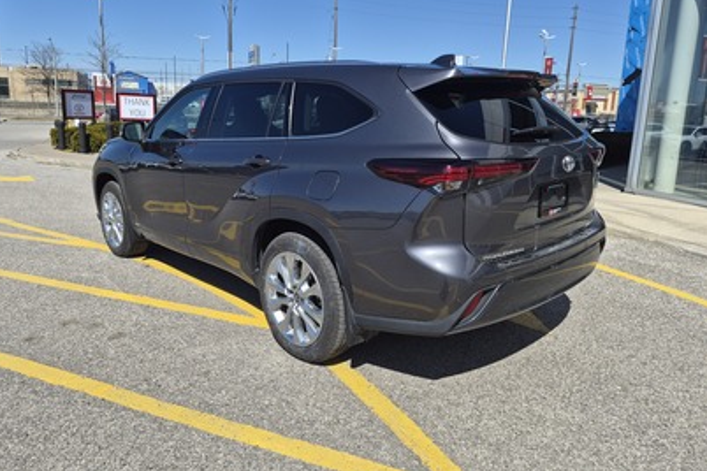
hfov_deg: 71.5
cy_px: 208
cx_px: 341
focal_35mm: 25
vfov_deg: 51.2
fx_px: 491
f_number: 1.8
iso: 80
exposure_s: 1/6896
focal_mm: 5.4
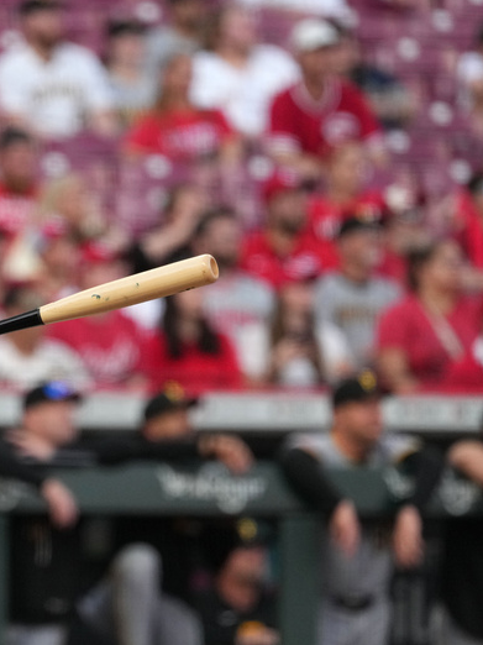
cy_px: 388
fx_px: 14747
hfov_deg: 1.9
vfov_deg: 2.5
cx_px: -57
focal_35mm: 792
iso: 3200
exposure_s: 1/2500
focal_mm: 420
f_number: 4
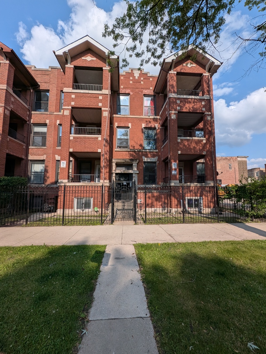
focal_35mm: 13
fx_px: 133
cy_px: 177
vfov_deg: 106.1
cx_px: 133
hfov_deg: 90.1
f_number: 2.2
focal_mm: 1.95
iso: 47
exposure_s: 1/2114
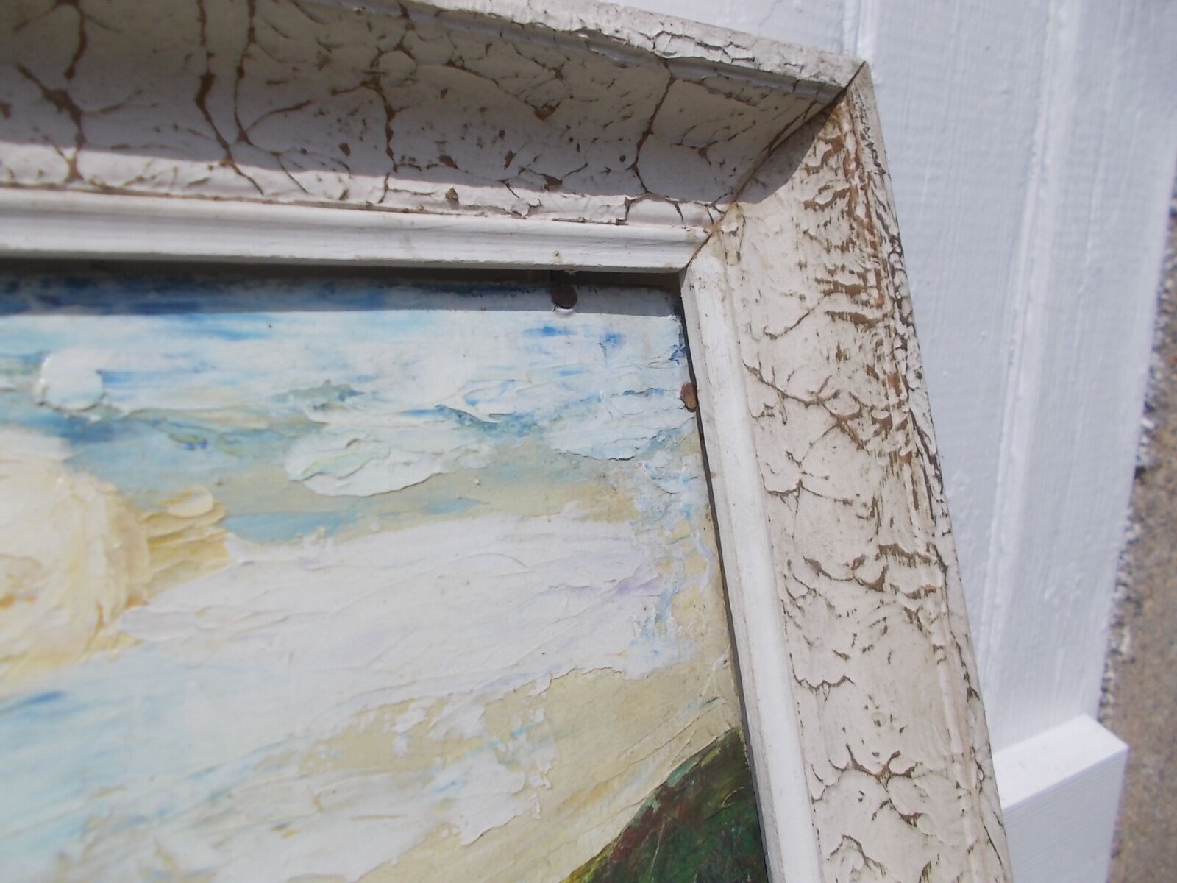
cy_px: 442
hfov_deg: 67.3
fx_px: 884
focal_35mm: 26
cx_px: 588
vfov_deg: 53.1
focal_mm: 4.6
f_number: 8
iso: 80
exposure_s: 1/400
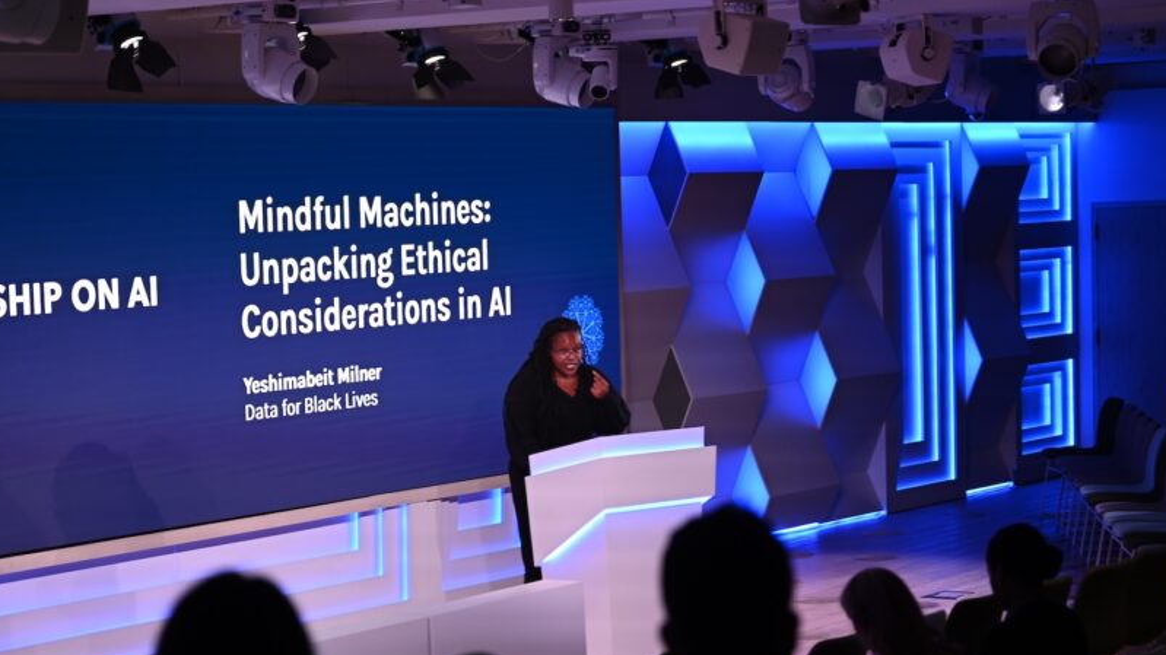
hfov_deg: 22.7
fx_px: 2906
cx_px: 501
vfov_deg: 12.8
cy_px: 473
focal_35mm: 94
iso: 640
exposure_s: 1/125
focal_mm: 70
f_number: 2.8
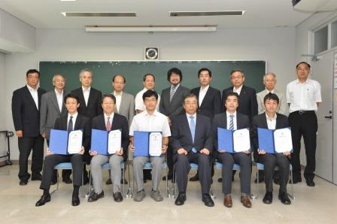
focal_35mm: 36
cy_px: 112
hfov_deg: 53.2
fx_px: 337
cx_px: 168
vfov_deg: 36.8
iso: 3200
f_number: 8
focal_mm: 36
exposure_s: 1/250
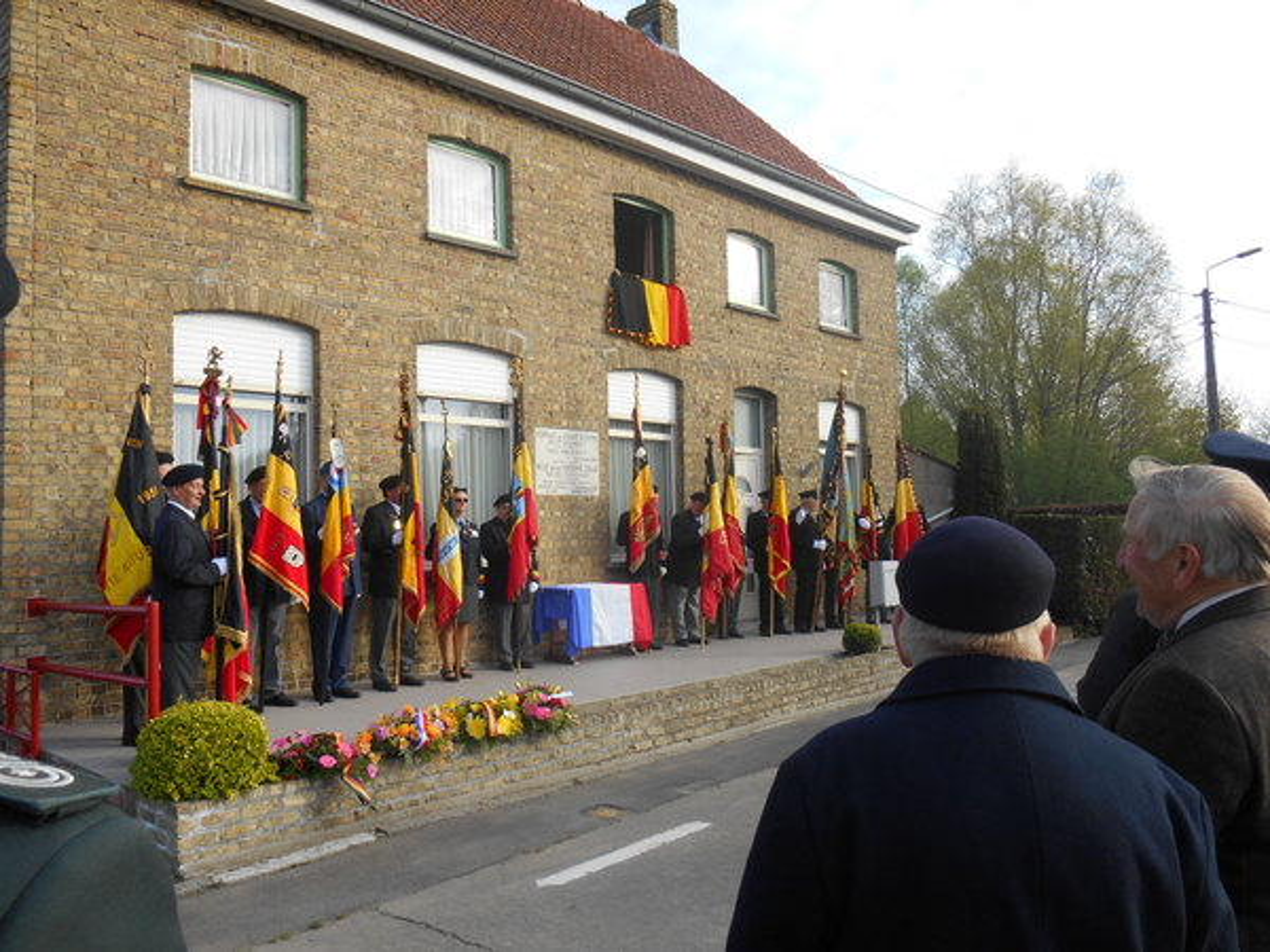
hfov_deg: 58.4
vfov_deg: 45.4
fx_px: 1137
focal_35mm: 31
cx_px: 635
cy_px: 476
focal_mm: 5.5
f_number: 3.6
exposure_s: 1/250
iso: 80
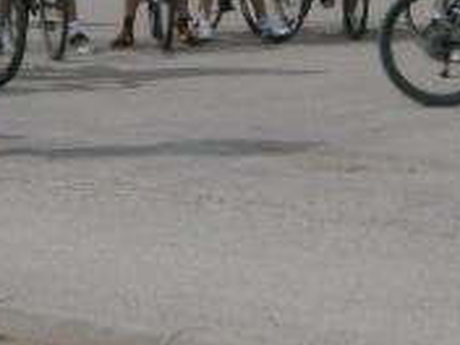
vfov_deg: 6.9
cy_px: -259
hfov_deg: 9.4
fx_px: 2791
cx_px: 136
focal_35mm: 210
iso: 80
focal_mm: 6.4
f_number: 3.1
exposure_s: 1/1600
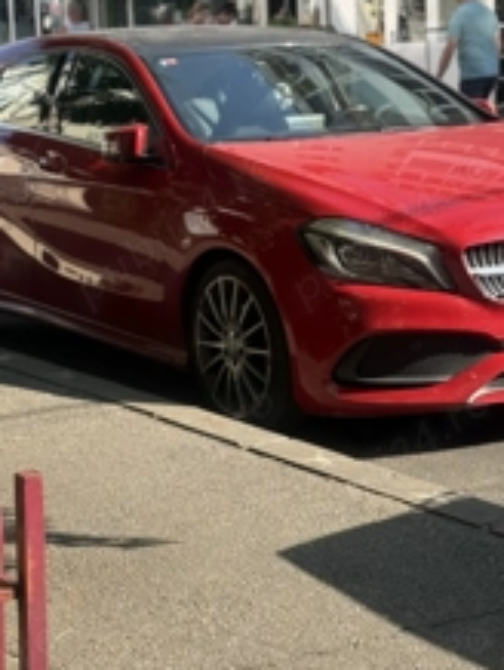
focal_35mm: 88
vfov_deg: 22.2
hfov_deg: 16.8
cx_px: 283
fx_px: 1705
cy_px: 280
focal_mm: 6.76
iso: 64
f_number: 1.78
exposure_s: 1/1203
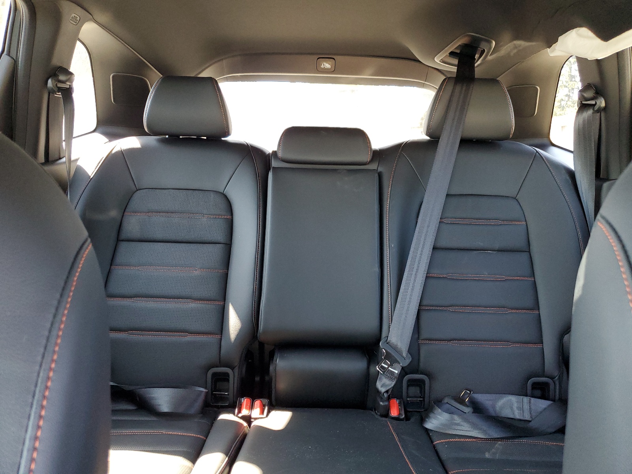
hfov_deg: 67.3
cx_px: 316
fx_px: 475
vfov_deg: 53.1
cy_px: 237
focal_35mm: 26
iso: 163
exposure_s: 1/60.2
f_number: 1.5
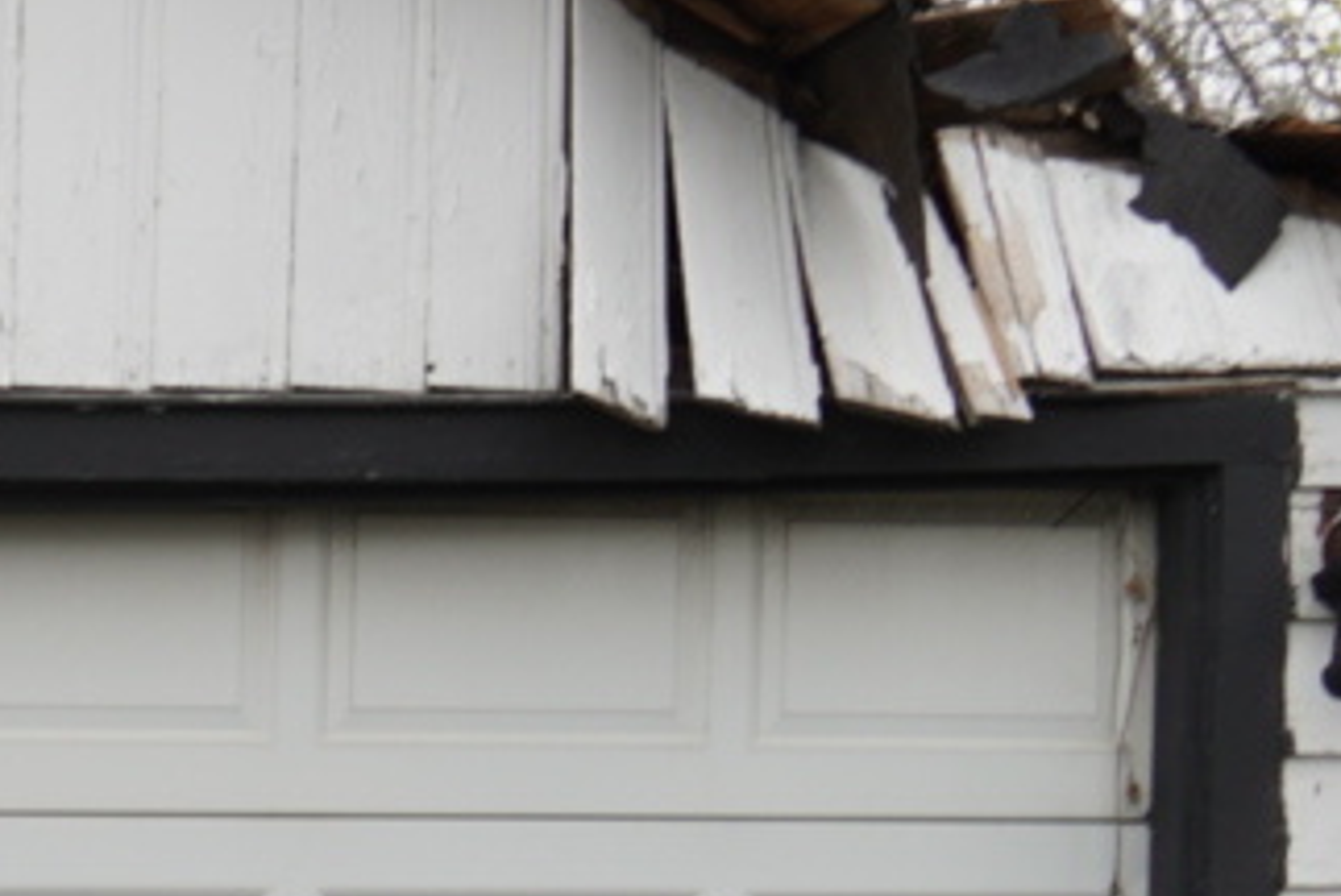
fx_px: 5033
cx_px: -702
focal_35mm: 135
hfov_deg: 14.2
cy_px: 1435
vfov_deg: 9.8
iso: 100
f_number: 6.7
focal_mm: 18
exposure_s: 1/90
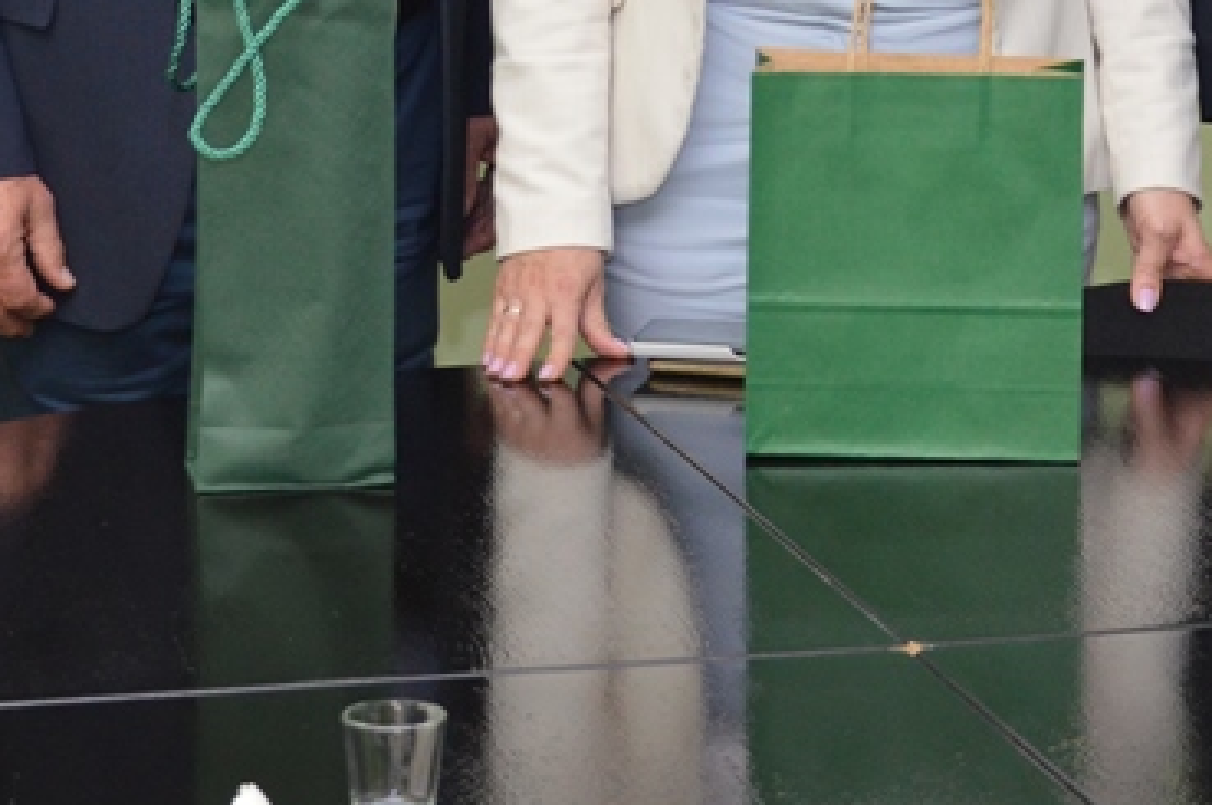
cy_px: -421
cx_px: 603
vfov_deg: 9.7
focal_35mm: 137
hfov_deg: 15.0
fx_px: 4606
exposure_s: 1/60
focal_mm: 28
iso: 560
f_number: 4
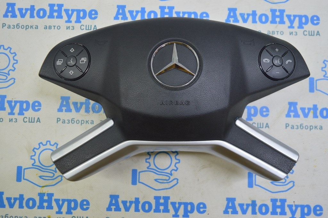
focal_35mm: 30
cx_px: 164
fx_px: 273
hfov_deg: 62.0
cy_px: 109
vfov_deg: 43.5
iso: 400
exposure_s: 1/25
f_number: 5.6
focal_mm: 20
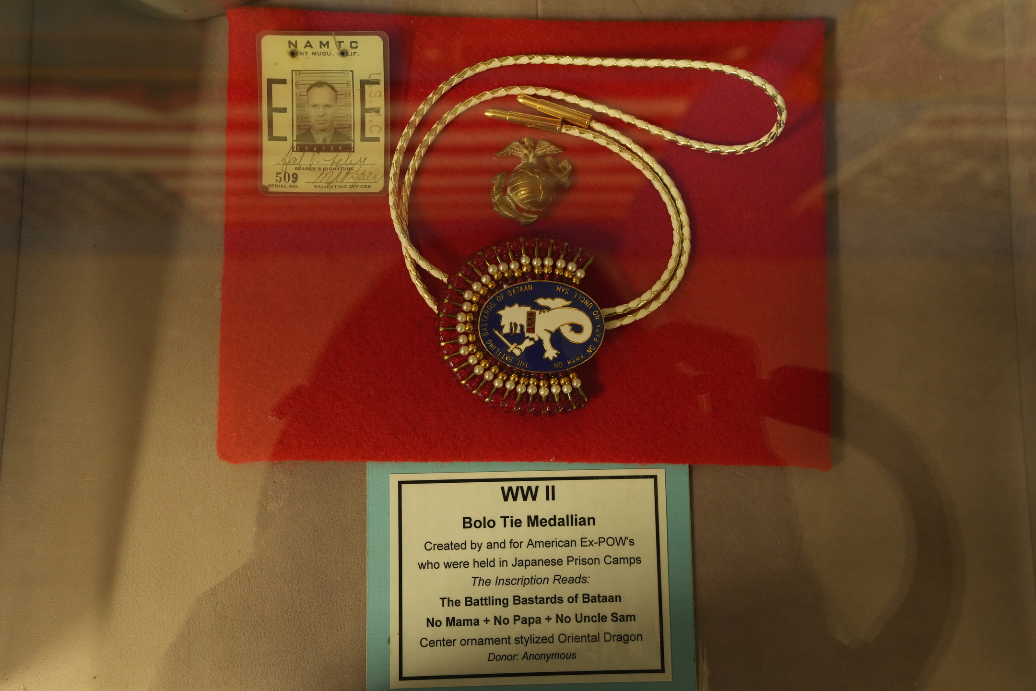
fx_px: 1007
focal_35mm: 35
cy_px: 346
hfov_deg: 54.4
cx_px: 518
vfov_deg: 37.9
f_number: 5
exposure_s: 1/40
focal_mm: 35
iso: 3200
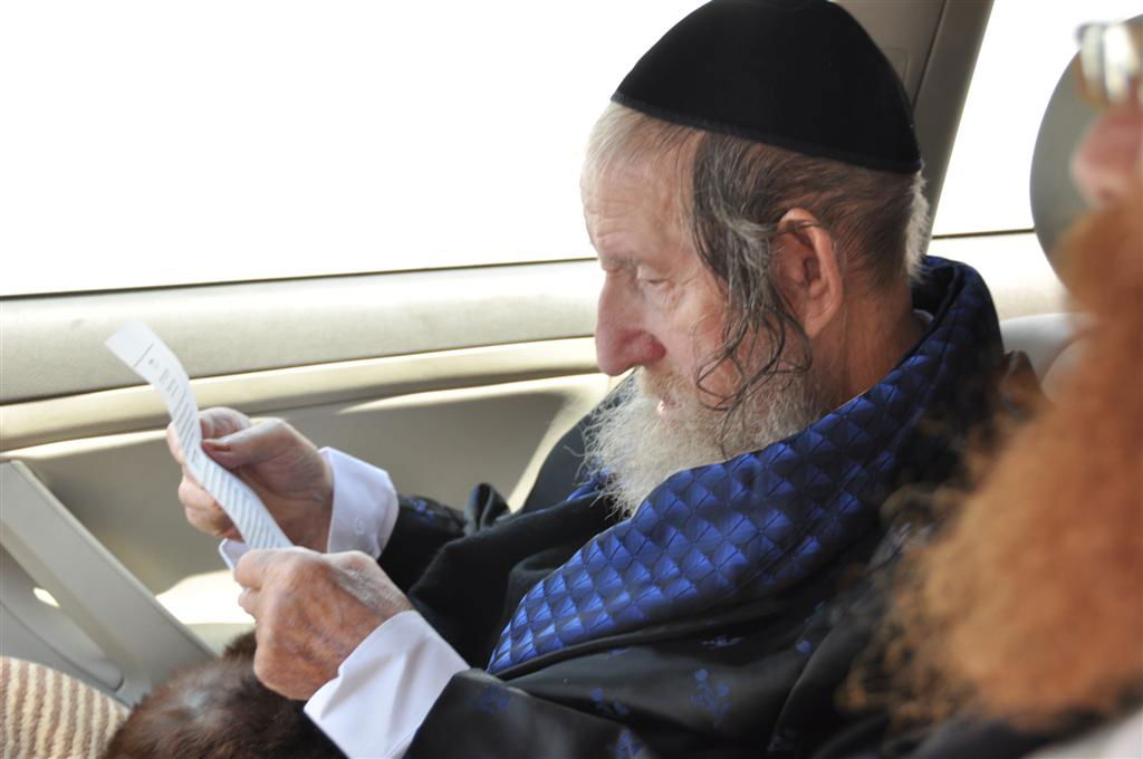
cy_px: 380
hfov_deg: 27.0
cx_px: 572
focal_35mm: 75
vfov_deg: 18.1
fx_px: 2378
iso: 220
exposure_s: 1/125
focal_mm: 50
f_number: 5.6
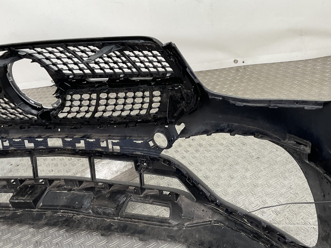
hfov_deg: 42.8
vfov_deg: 32.7
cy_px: 160
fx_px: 421
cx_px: 192
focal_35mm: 44
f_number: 1.8
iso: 25
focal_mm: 3
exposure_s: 1/120
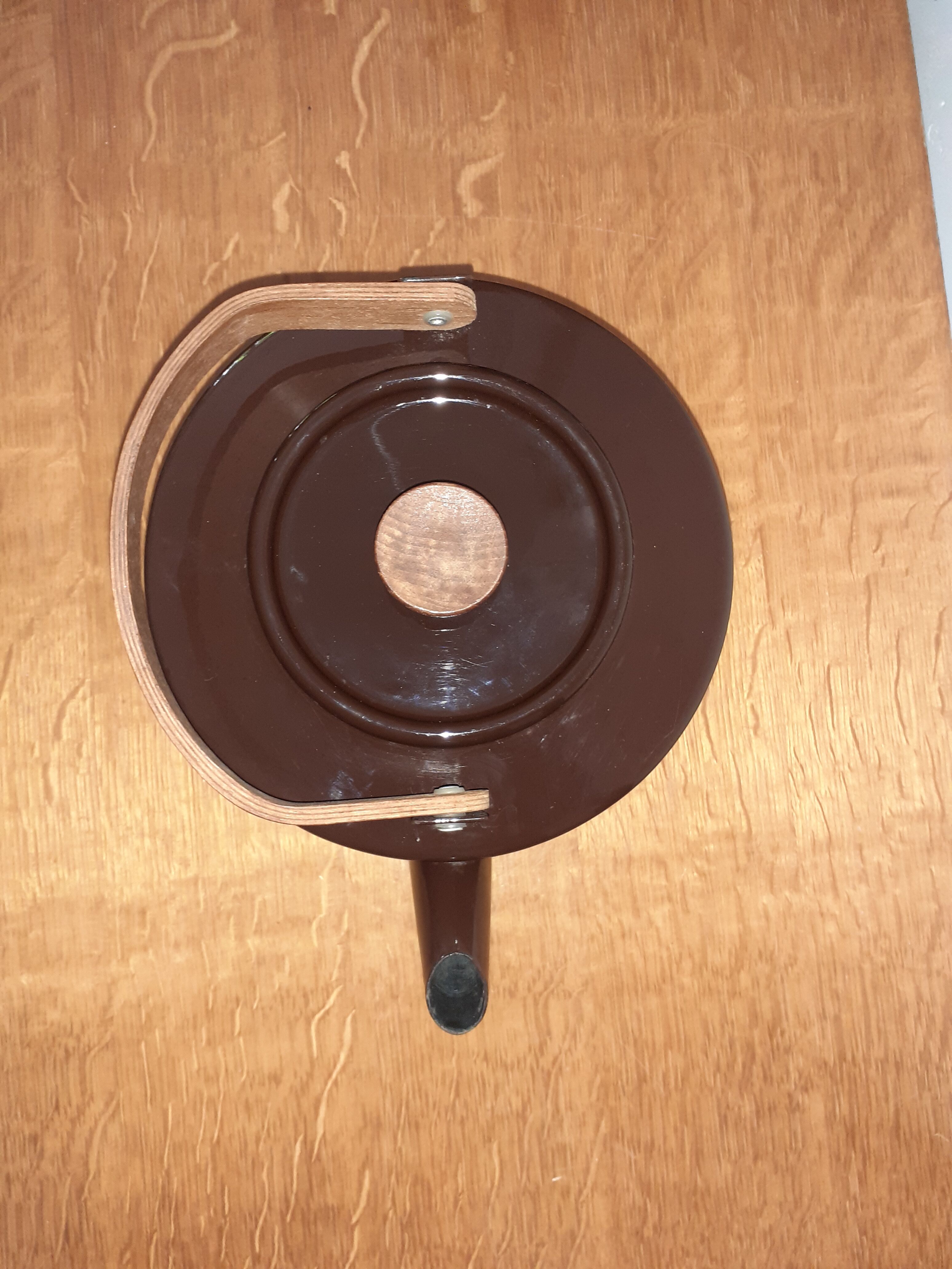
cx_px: 476
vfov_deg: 65.3
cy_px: 634
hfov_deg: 51.4
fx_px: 990
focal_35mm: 27
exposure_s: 1/25
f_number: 1.9
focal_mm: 3.6
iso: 640
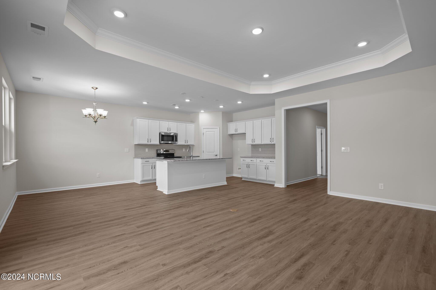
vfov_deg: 73.7
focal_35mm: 16
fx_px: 194
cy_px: 145
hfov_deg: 96.7
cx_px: 218
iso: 320
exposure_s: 1/15
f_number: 4
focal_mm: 16
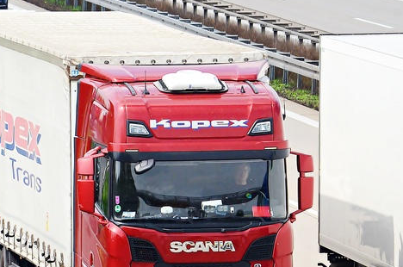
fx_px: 5731
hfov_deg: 4.0
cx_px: 125
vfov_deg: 2.7
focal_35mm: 513
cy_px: 204
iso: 800
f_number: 10
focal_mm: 200
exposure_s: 1/1000
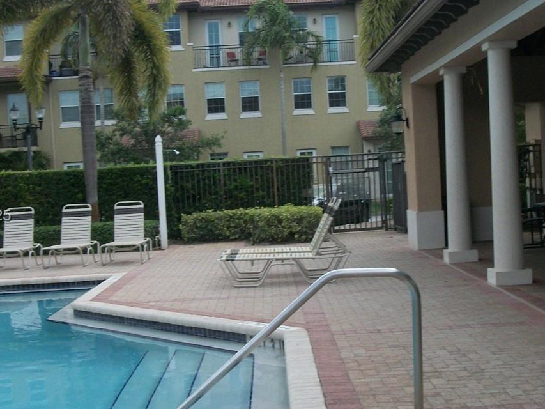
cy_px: 217
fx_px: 945
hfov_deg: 32.1
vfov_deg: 24.4
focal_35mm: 60
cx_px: 323
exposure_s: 1/160
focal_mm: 5.7
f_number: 8.8
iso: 80
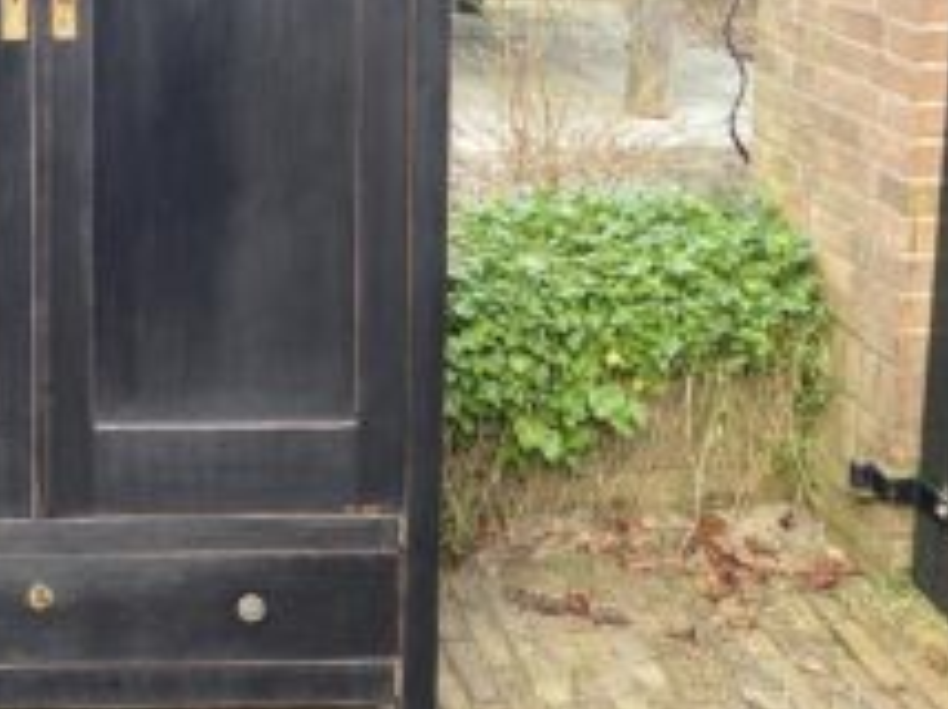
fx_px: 1696
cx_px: 44
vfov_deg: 22.8
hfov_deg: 29.5
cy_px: 18
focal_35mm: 62
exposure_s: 1/121
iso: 80
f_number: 1.8
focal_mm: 4.25
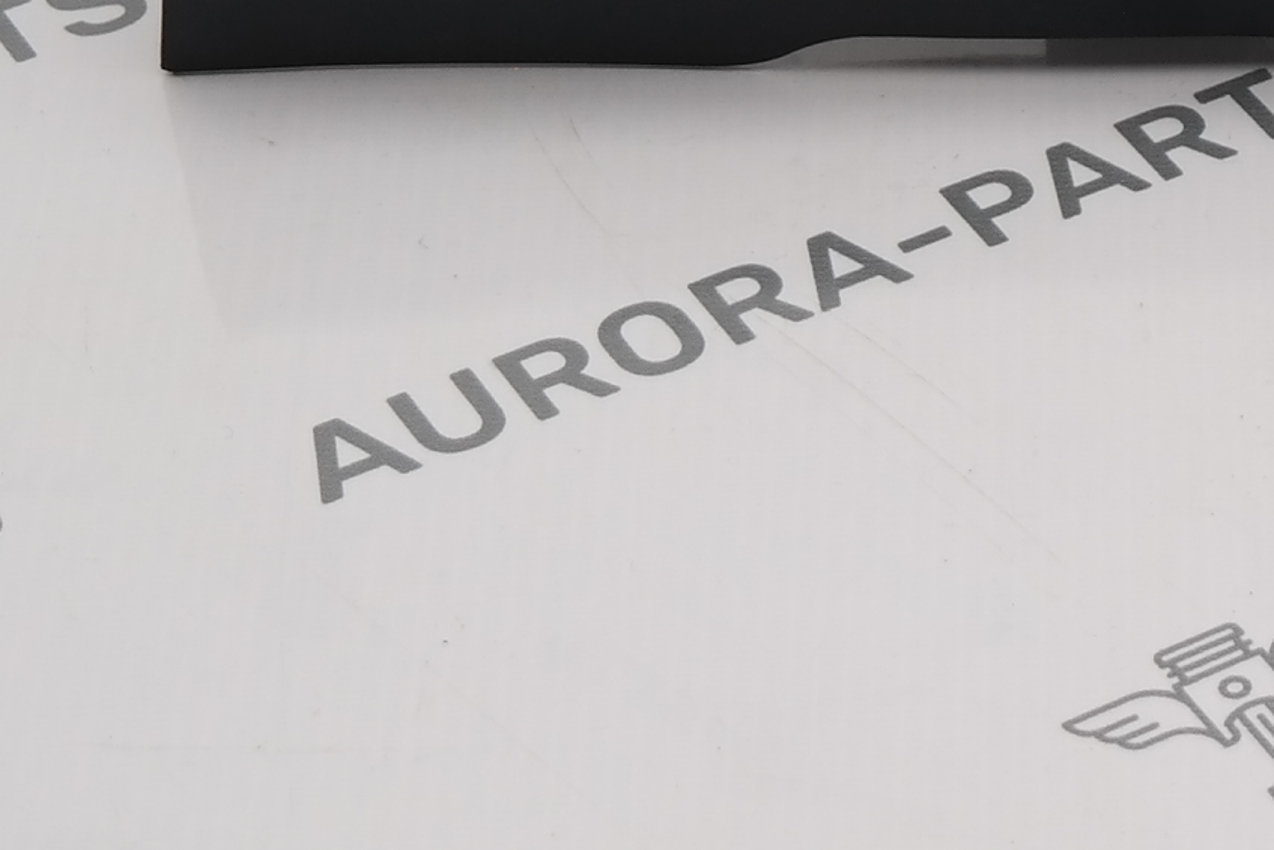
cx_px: 2131
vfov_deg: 6.7
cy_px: -393
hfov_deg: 9.8
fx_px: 7149
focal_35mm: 202
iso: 100
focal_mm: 29
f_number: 4.5
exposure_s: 1/125
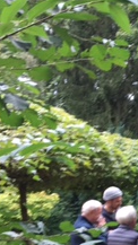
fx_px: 605
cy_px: 242
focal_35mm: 93
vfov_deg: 22.1
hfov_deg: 11.6
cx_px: 282
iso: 32
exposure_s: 1/50
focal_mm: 4.15
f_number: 2.2
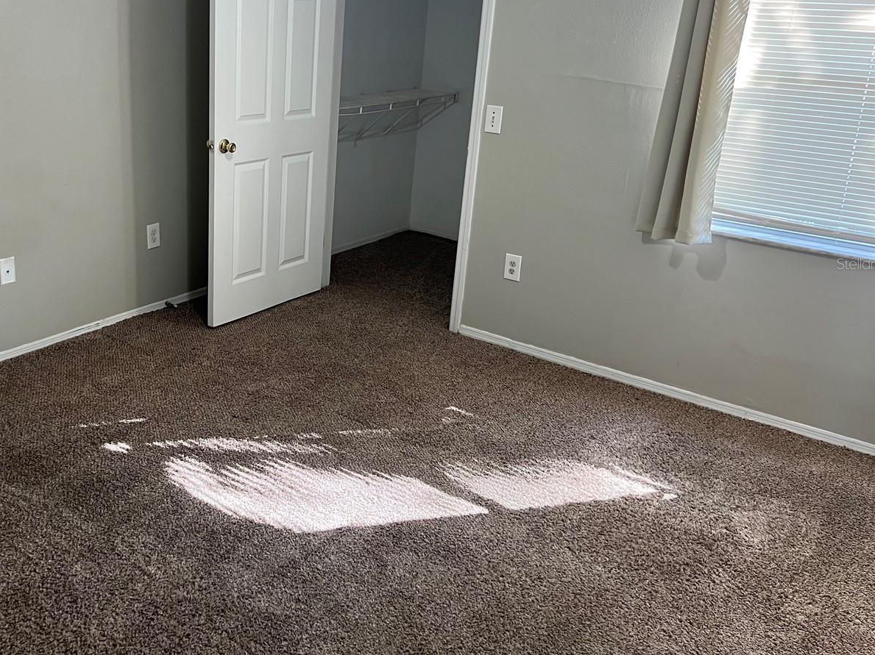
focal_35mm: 35
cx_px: 317
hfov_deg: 52.0
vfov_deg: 40.5
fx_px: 884
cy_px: 263
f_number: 1.5
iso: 80
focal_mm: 5.7
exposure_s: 1/60
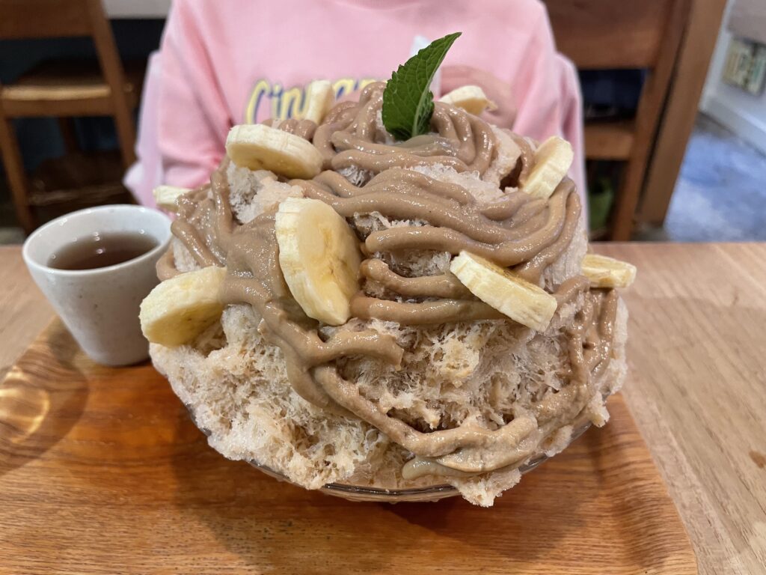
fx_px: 575
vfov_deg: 53.1
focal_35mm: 26
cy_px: 288
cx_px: 383
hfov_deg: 67.3
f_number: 1.6
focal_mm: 4.2
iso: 160
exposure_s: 1/50
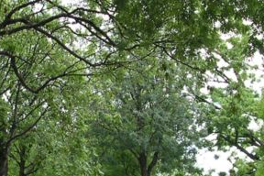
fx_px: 785
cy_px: 142
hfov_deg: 19.1
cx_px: 95
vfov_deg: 12.7
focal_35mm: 107
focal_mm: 5.6
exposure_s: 1/220
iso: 100
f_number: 2.7
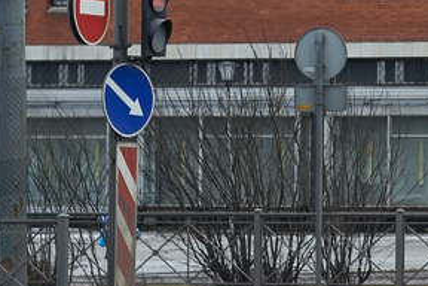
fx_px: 3091
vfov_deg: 5.2
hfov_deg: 7.5
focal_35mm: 260
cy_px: -115
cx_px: 944
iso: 100
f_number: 4
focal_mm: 50
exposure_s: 1/500
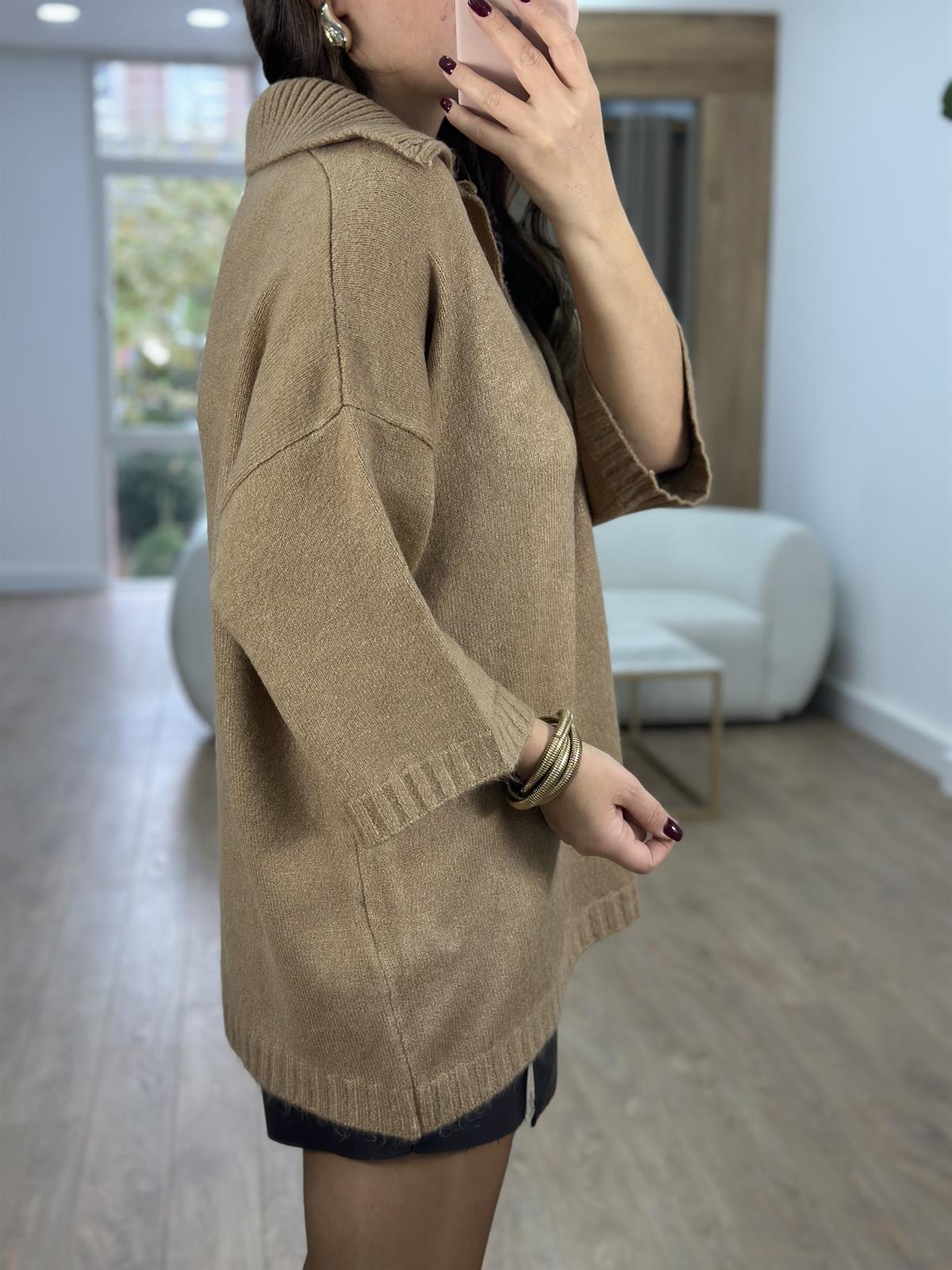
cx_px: 476
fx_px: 1760
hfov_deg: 30.3
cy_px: 635
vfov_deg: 39.7
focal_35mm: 48
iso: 80
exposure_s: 1/100
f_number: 1.78
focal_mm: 6.86
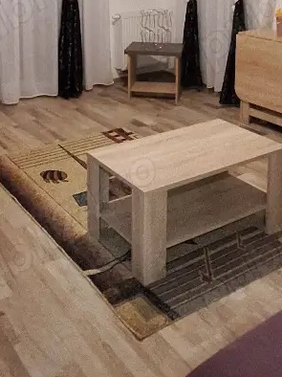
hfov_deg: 32.8
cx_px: 117
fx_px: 478
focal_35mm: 44
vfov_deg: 39.2
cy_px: 22
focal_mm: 1.74
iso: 800
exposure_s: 1/20
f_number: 2.2
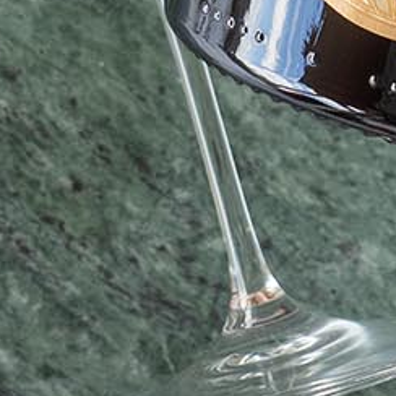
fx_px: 4996
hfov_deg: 4.5
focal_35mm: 386
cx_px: 578
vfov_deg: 4.4
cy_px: -540
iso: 200
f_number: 3.5
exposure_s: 1/100
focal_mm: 40
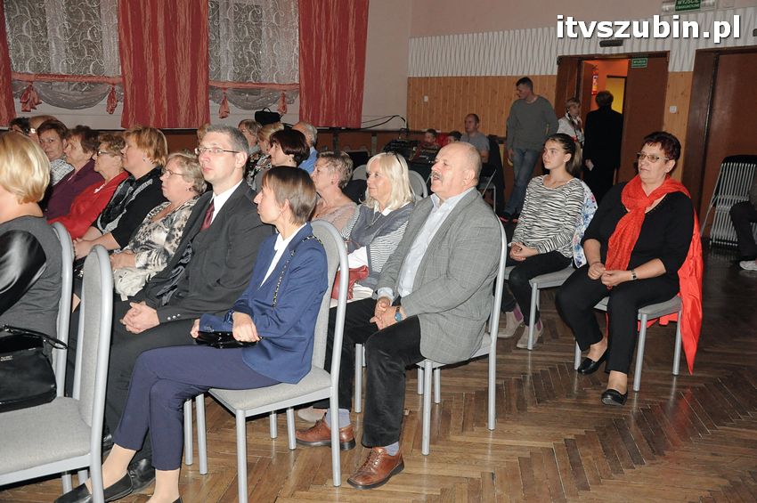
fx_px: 693
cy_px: 252
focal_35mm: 33
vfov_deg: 39.9
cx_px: 378
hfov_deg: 57.3
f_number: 5
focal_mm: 22
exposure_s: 1/60
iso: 1600
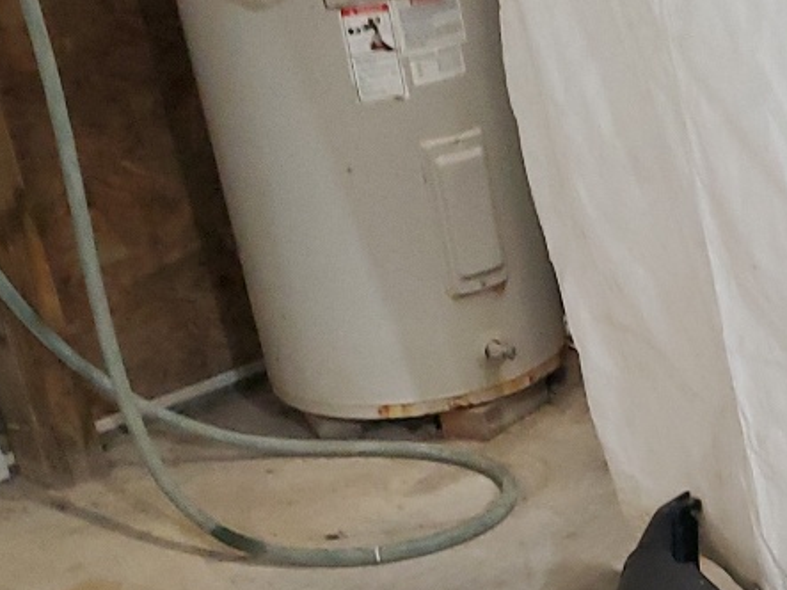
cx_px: 1137
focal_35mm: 94
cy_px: 796
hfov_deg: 18.7
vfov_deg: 14.9
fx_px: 2137
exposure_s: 1/60.2
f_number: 1.5
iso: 236
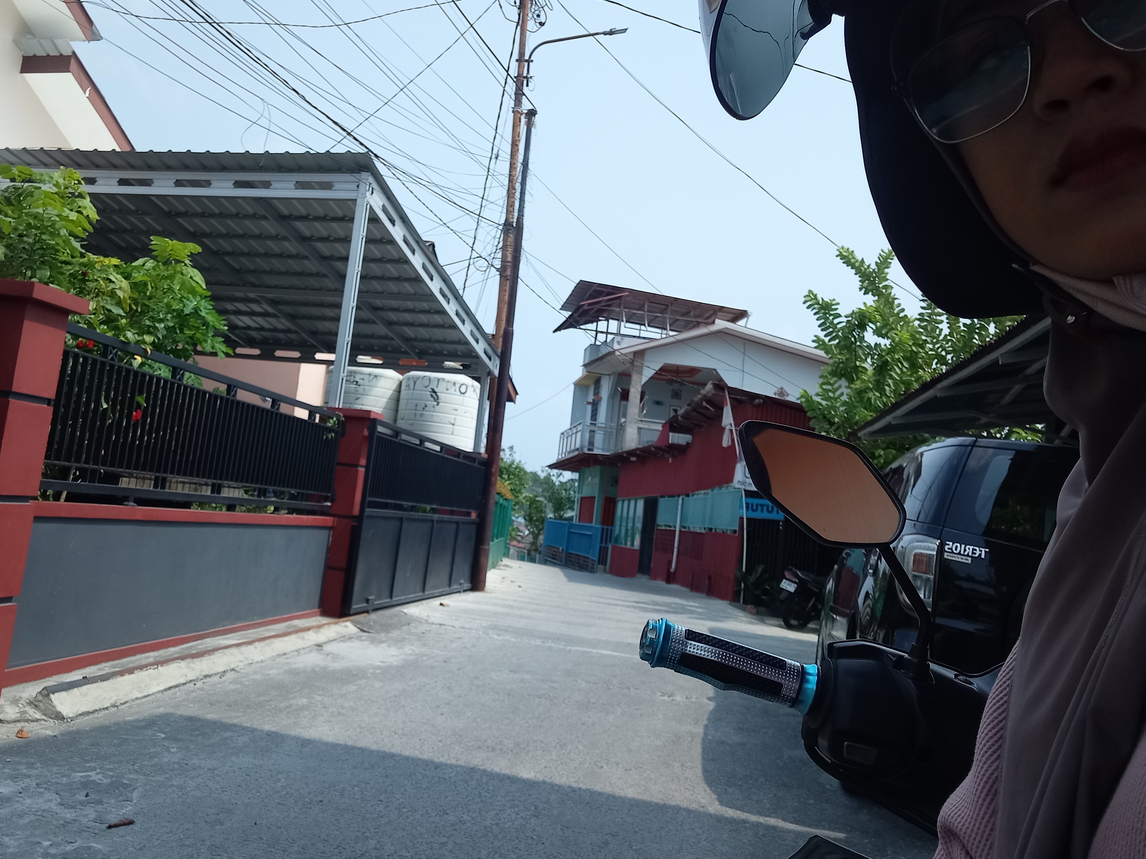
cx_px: 520
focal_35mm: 33
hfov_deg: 55.3
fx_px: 1093
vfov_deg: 42.9
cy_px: 378
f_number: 2.25
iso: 101
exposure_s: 1/837
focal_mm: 3.74
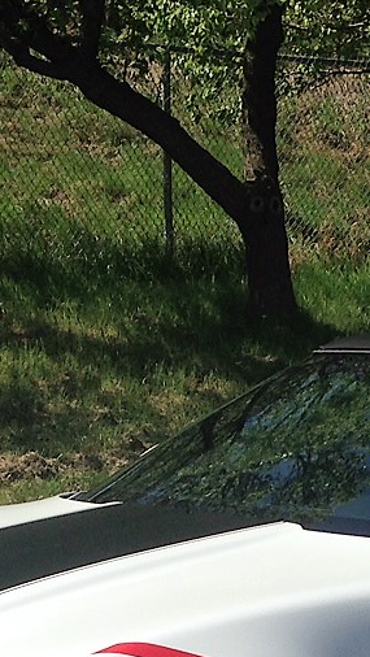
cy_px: 622
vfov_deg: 18.1
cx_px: 284
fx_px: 2021
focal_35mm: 116
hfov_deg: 10.4
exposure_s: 1/2262
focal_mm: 4.12
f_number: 2.4
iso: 50
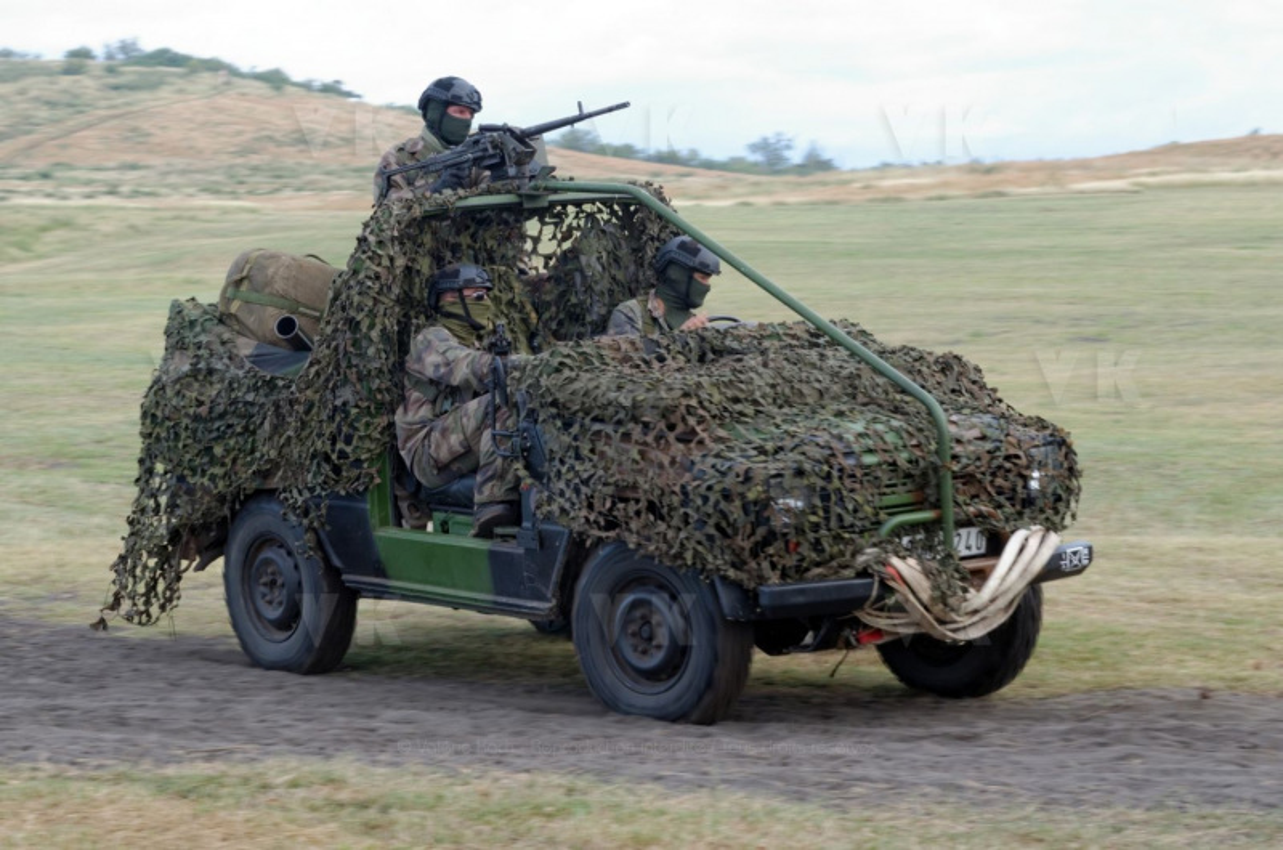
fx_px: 4001
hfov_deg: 18.2
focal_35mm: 112
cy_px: 425
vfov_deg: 12.1
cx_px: 642
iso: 400
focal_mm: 75
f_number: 8
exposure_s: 1/100
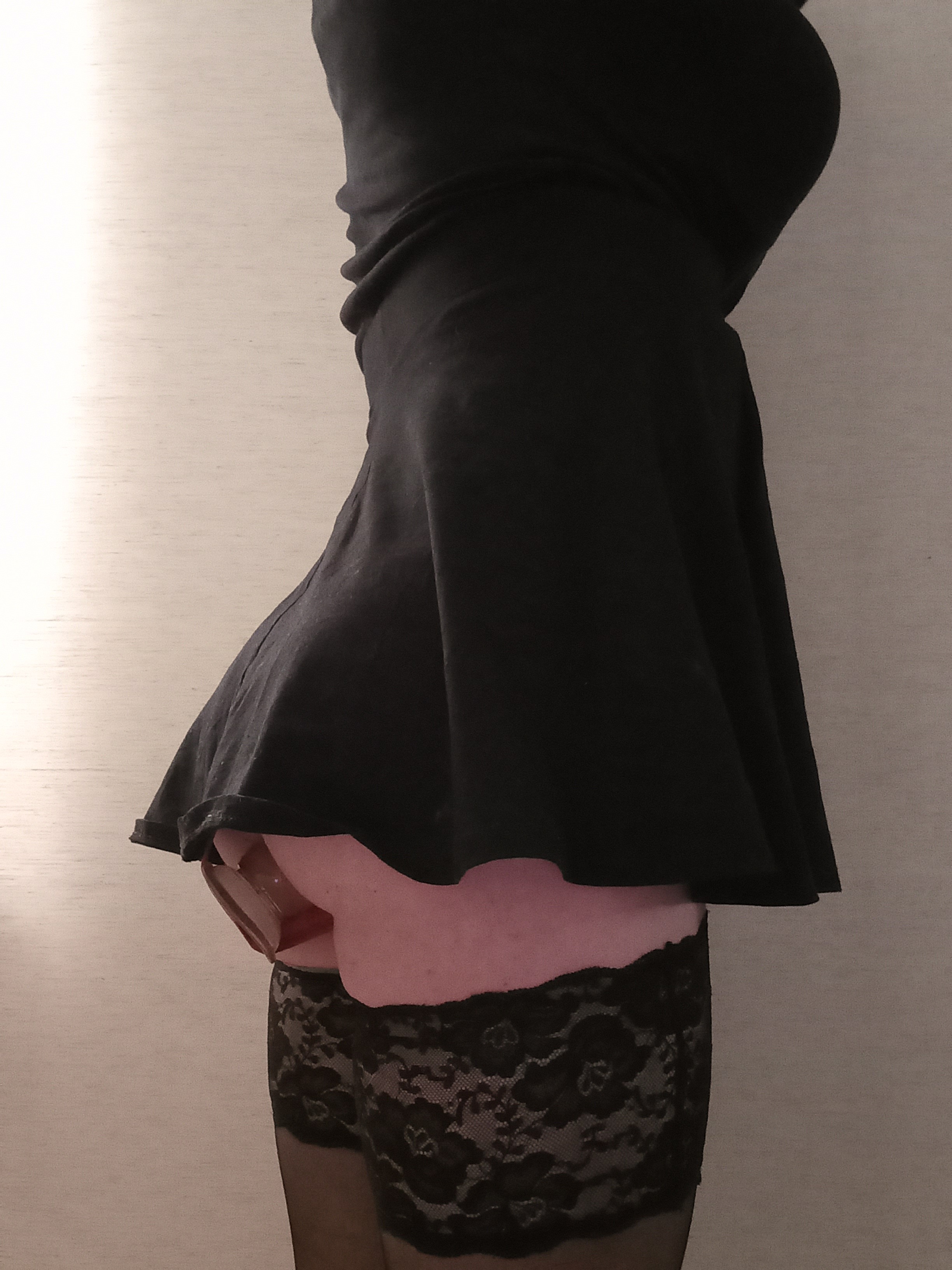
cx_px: 476
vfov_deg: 58.4
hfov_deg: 45.4
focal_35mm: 31
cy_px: 635
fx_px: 1137
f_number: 2.2
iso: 1250
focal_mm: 3.75
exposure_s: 1/25
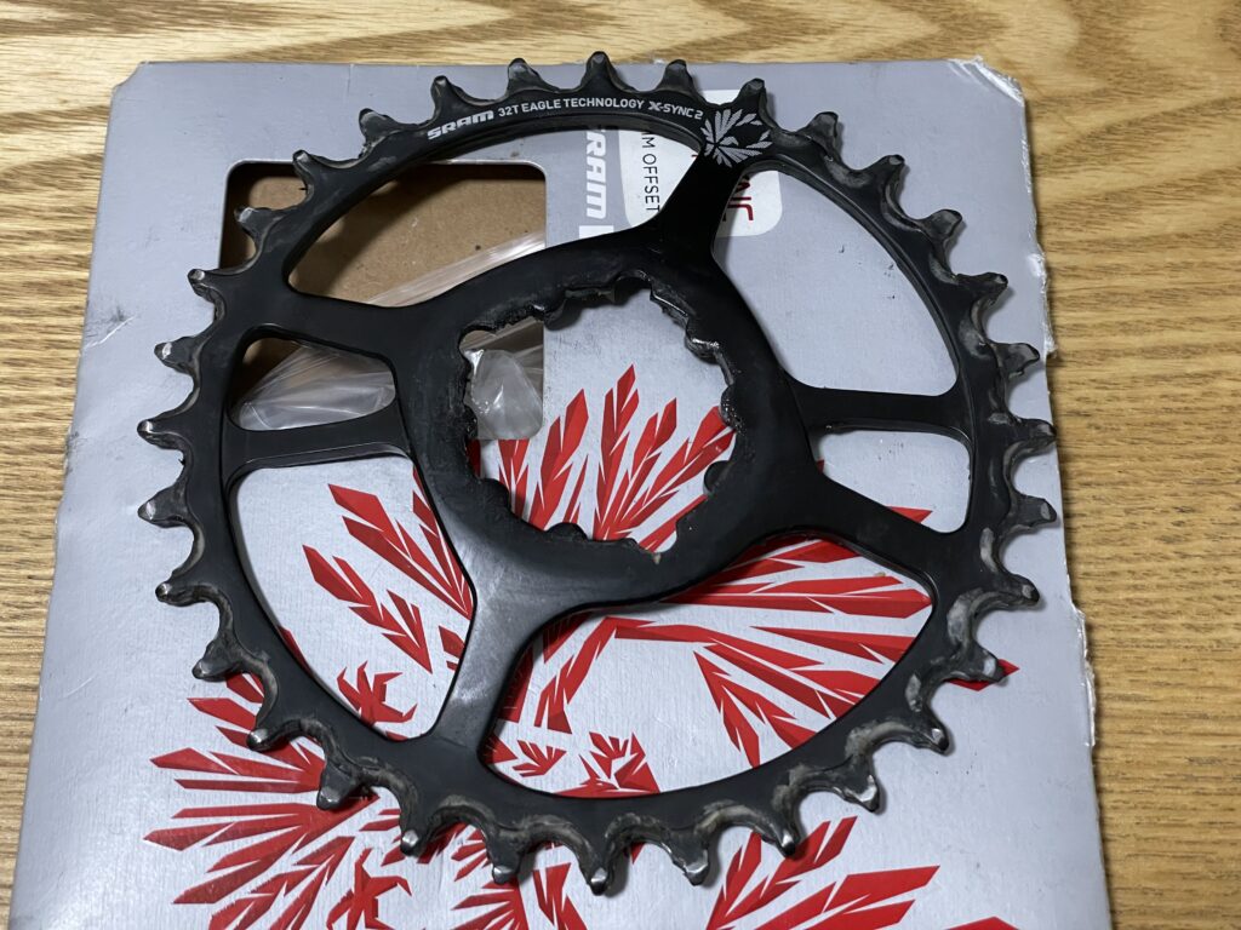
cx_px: 620
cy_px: 465
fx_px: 1864
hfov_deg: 36.8
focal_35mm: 52
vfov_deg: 28.0
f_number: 2
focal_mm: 6
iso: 400
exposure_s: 1/50
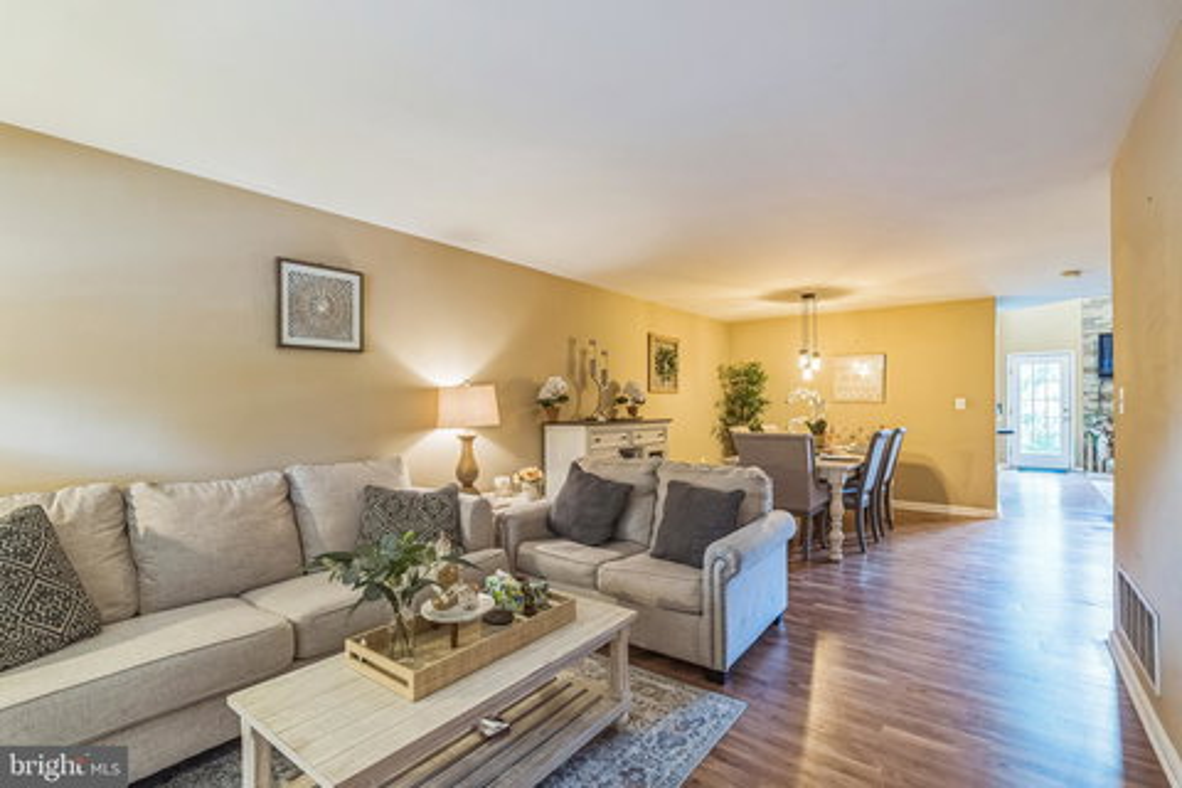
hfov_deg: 96.7
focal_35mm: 16
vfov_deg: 73.7
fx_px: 525
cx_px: 591
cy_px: 394
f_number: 5.6
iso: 1250
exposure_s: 1/20
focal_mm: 16
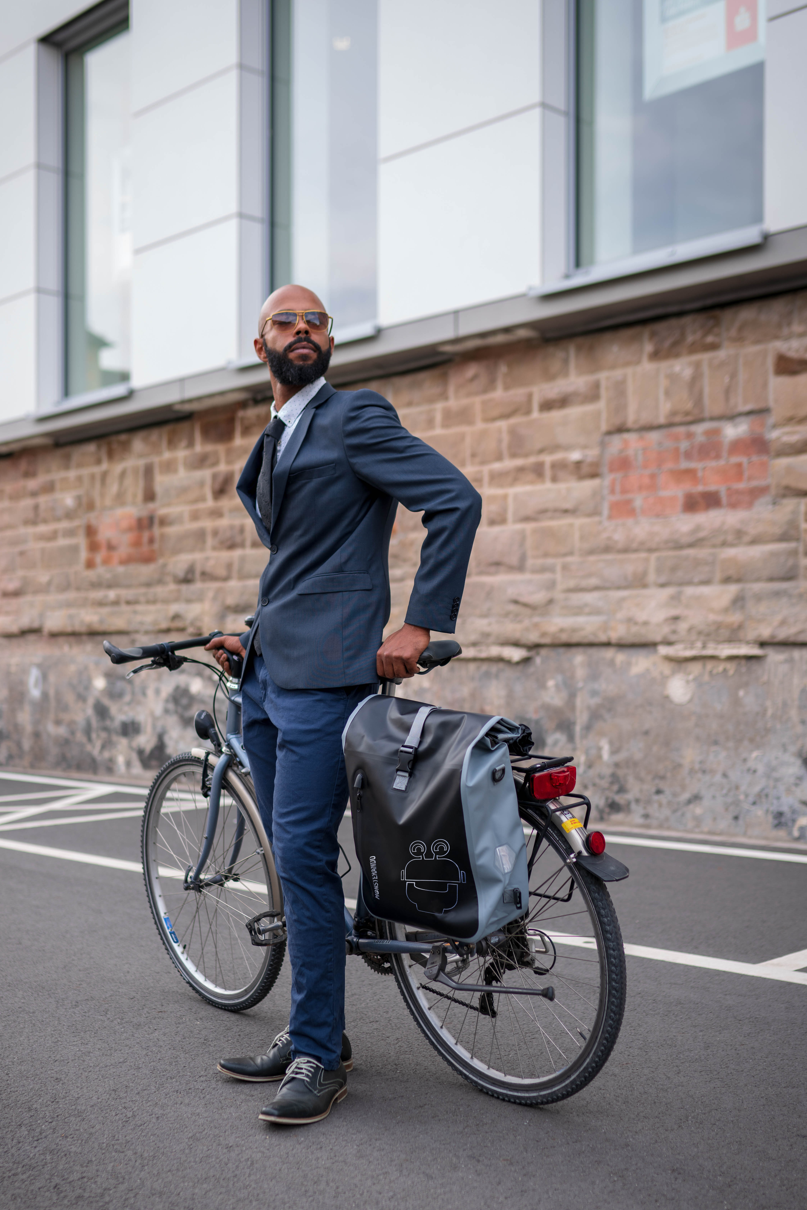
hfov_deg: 30.5
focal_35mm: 44
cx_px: 353
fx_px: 1479
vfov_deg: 44.3
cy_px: 705
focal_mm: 35
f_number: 1.8
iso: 50
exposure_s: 1/400
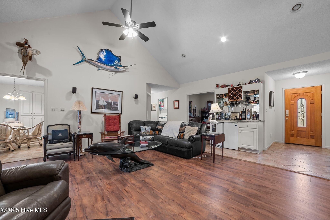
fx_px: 128
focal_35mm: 14
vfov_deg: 81.1
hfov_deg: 104.3
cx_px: 165
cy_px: 110
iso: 250
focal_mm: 14
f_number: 8
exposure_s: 1.6
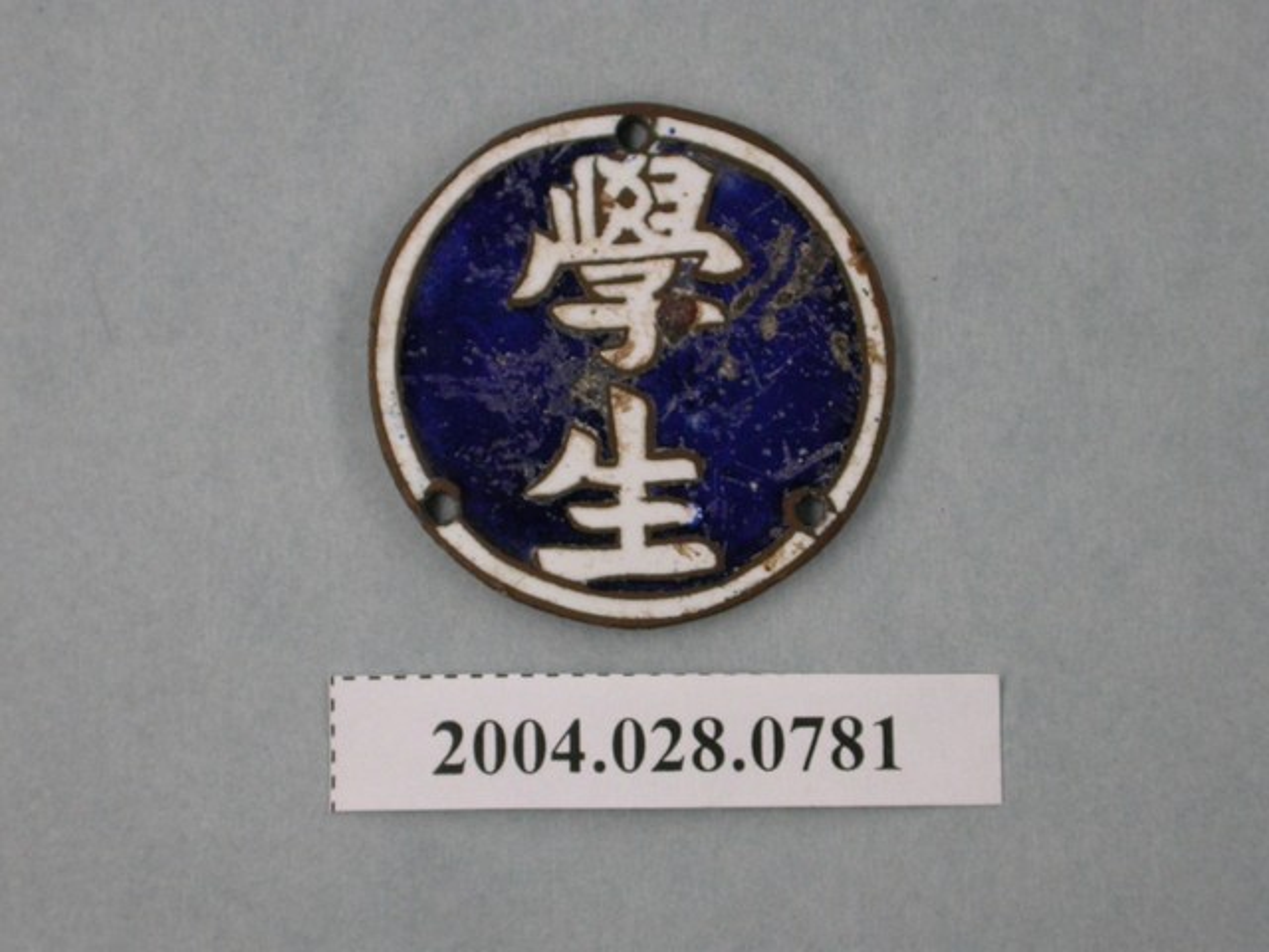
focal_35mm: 149
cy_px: 476
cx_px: 634
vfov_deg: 10.0
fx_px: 5462
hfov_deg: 13.3
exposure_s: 1/30
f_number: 5
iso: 100
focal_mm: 30.8
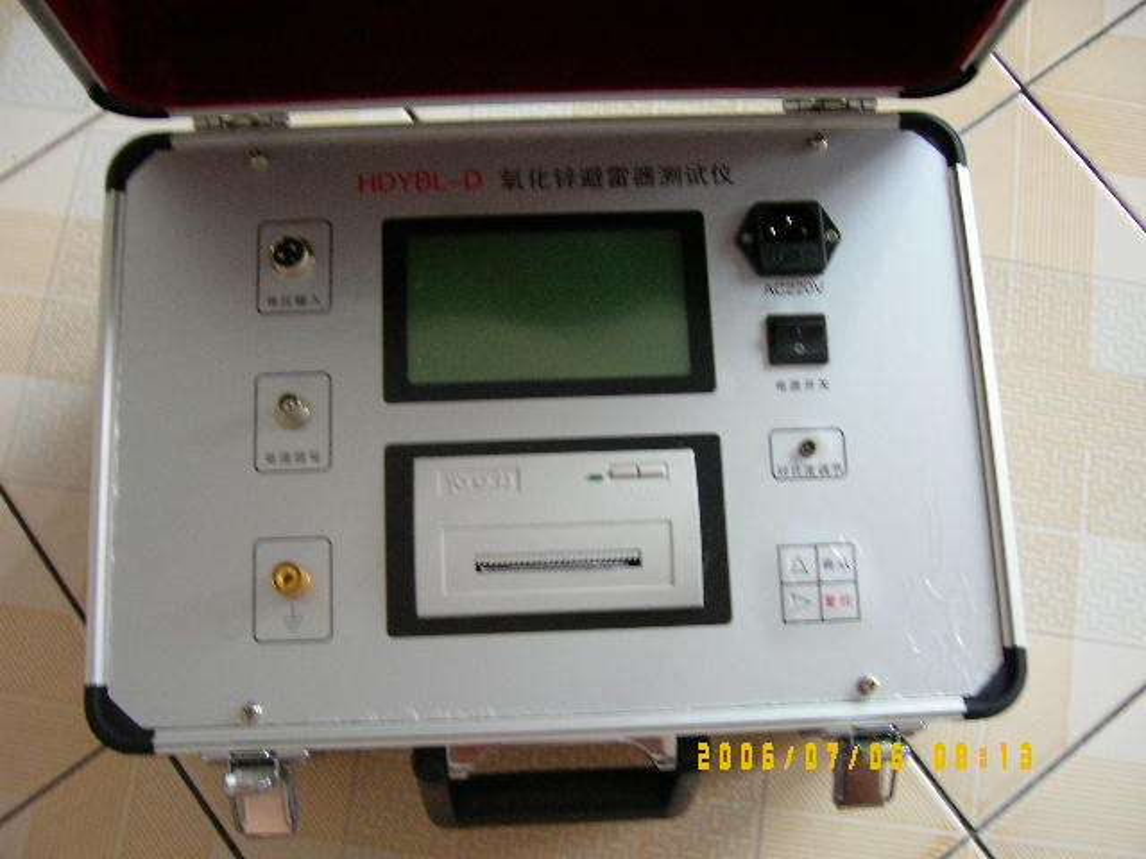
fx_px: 1192
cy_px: 430
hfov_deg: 51.4
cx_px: 573
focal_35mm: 36
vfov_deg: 39.7
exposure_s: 1/20
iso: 256
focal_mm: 60
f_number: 2.8
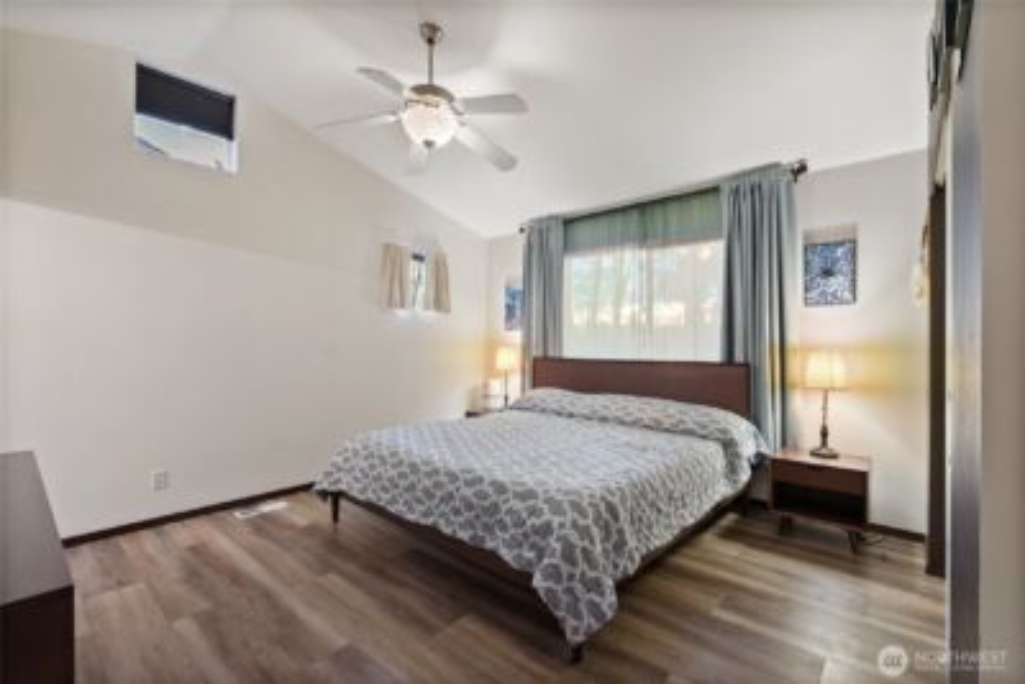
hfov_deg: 96.7
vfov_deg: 73.8
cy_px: 342
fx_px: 456
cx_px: 512
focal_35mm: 16
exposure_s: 1
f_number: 5
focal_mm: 16
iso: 800
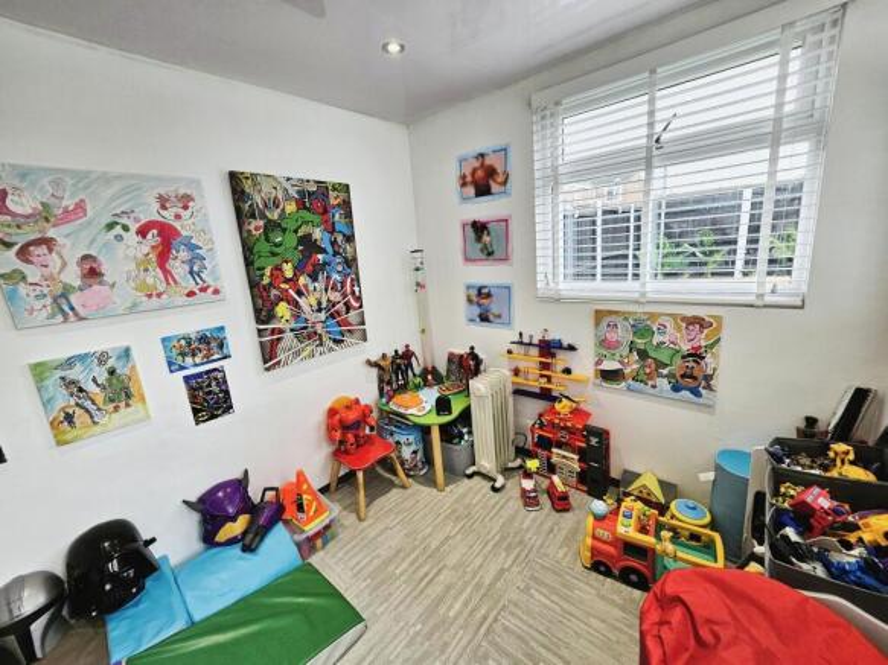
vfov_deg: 89.9
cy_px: 332
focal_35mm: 13
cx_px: 444
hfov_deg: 106.2
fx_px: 333
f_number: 2.2
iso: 32
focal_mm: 1.7
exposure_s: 1/50
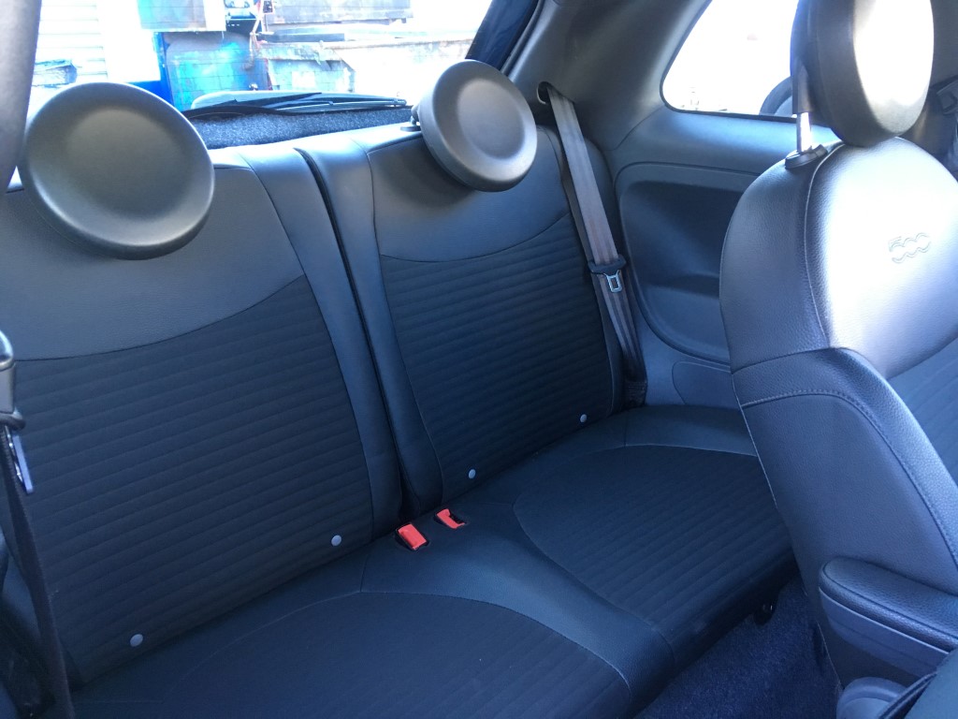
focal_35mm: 29
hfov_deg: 61.7
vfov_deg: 48.2
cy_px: 360
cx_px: 479
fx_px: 803
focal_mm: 4.15
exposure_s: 1/30
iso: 125
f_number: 2.2
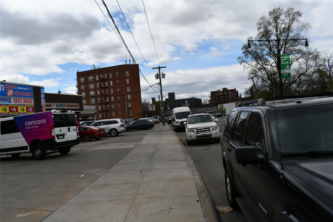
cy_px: 111
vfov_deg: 47.9
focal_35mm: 27
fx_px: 250
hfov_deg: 67.4
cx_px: 166
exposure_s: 1/400
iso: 100
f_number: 10
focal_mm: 18
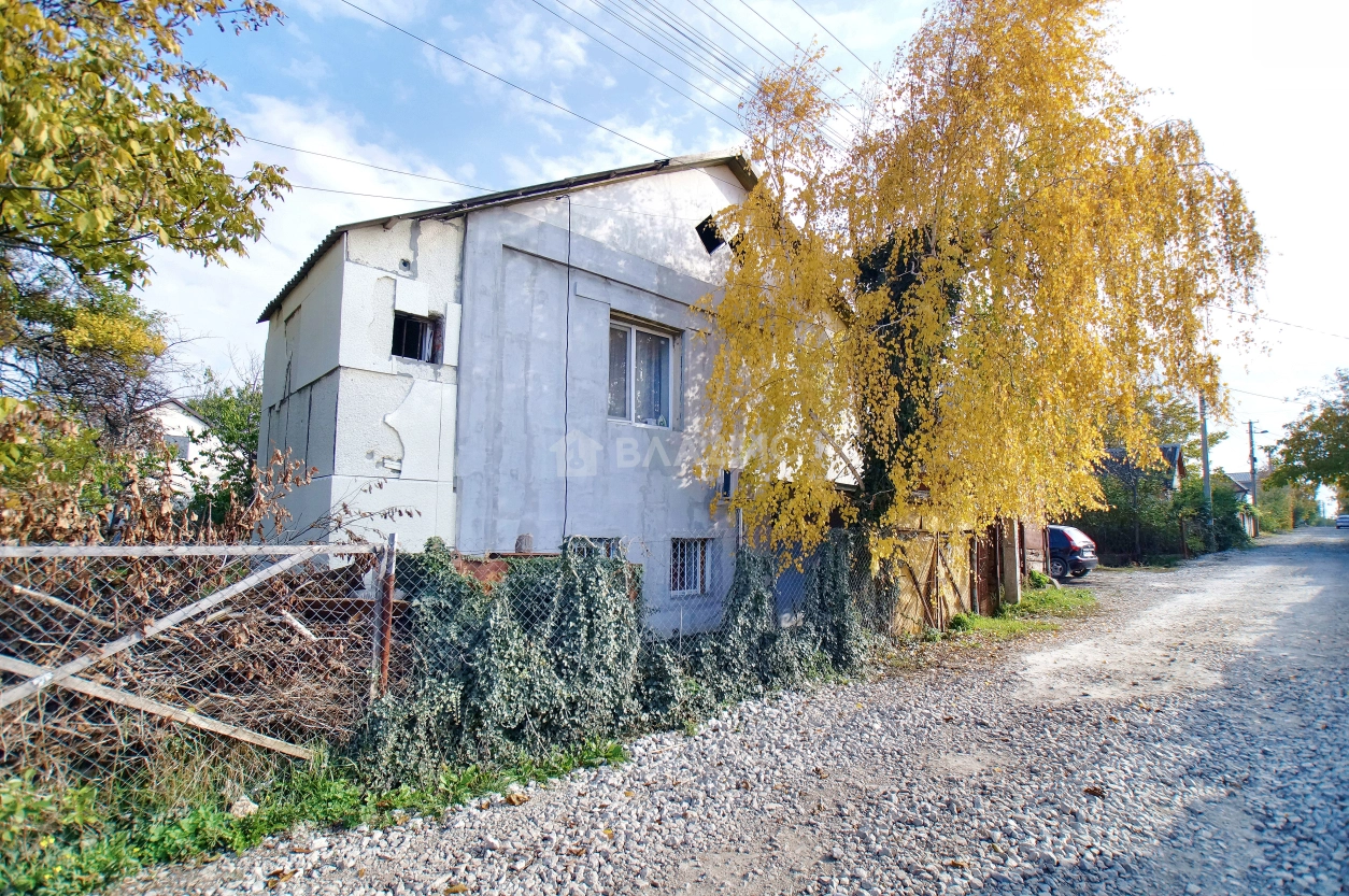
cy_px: 448
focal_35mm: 16
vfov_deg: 71.9
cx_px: 674
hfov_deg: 95.0
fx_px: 618
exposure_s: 1/1600
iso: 800
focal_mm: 11
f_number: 4.5
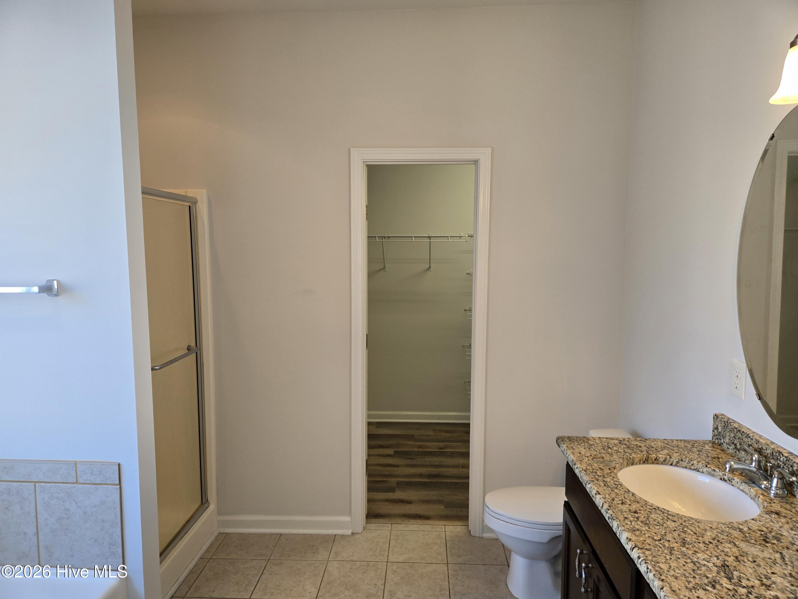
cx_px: 399
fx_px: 530
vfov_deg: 58.9
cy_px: 300
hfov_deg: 73.9
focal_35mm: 23
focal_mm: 5.4
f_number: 1.8
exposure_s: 1/120
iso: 100
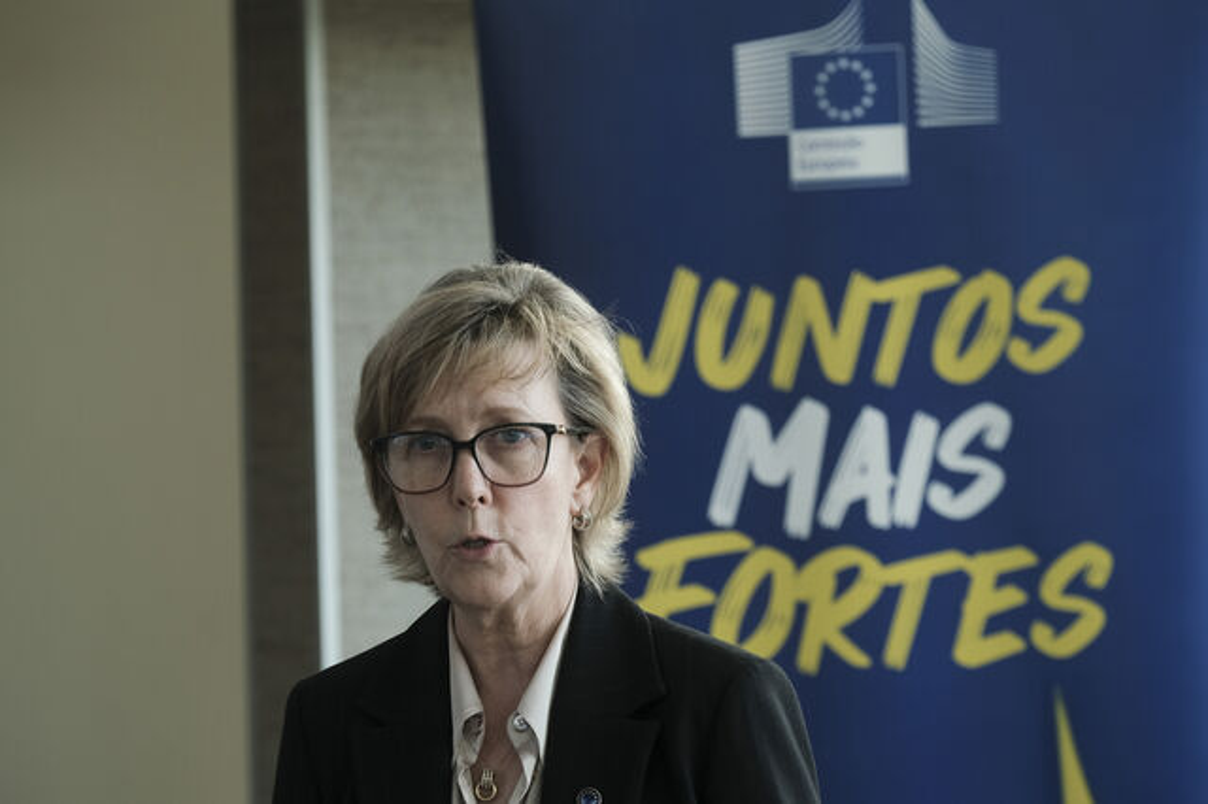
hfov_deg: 11.1
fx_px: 6238
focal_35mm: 186
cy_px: 402
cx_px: 604
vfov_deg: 7.4
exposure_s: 1/200
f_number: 4.5
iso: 400
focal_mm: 124.3
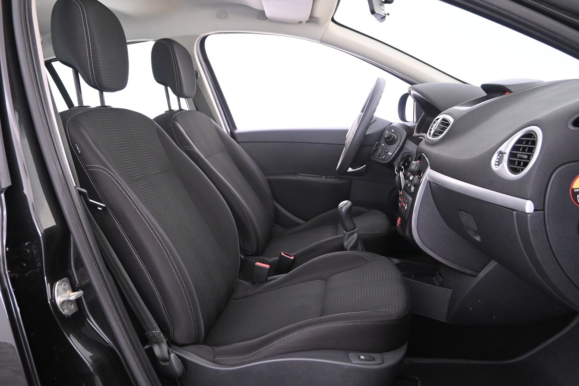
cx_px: 258
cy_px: 217
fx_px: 466
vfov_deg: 44.9
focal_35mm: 29
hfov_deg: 63.5
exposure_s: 1/20
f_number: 3.5
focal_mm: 16
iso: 2500
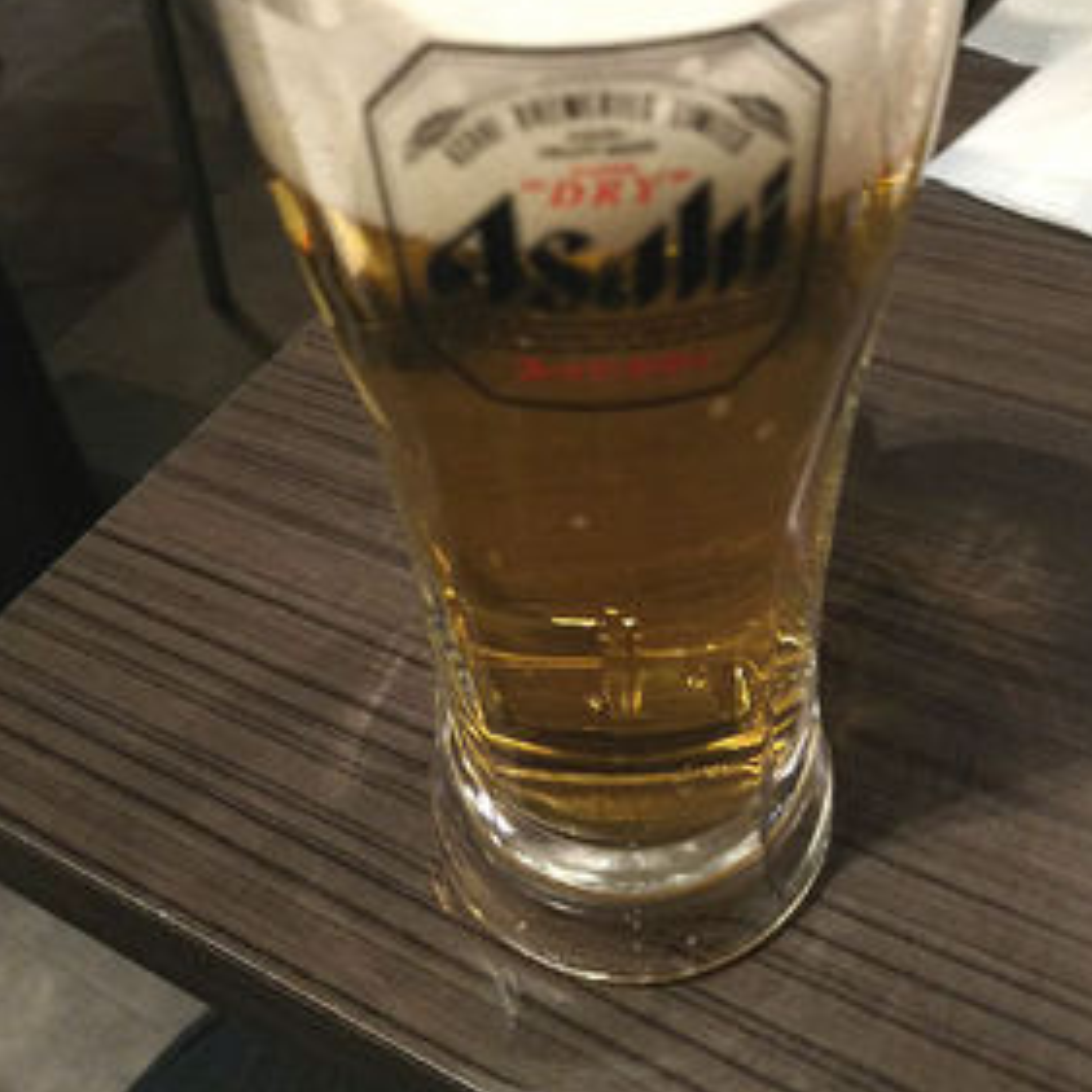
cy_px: 350
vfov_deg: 47.5
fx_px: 1213
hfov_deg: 48.4
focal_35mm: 34
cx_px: 575
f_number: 1.9
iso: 320
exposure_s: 1/12
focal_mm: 4.2
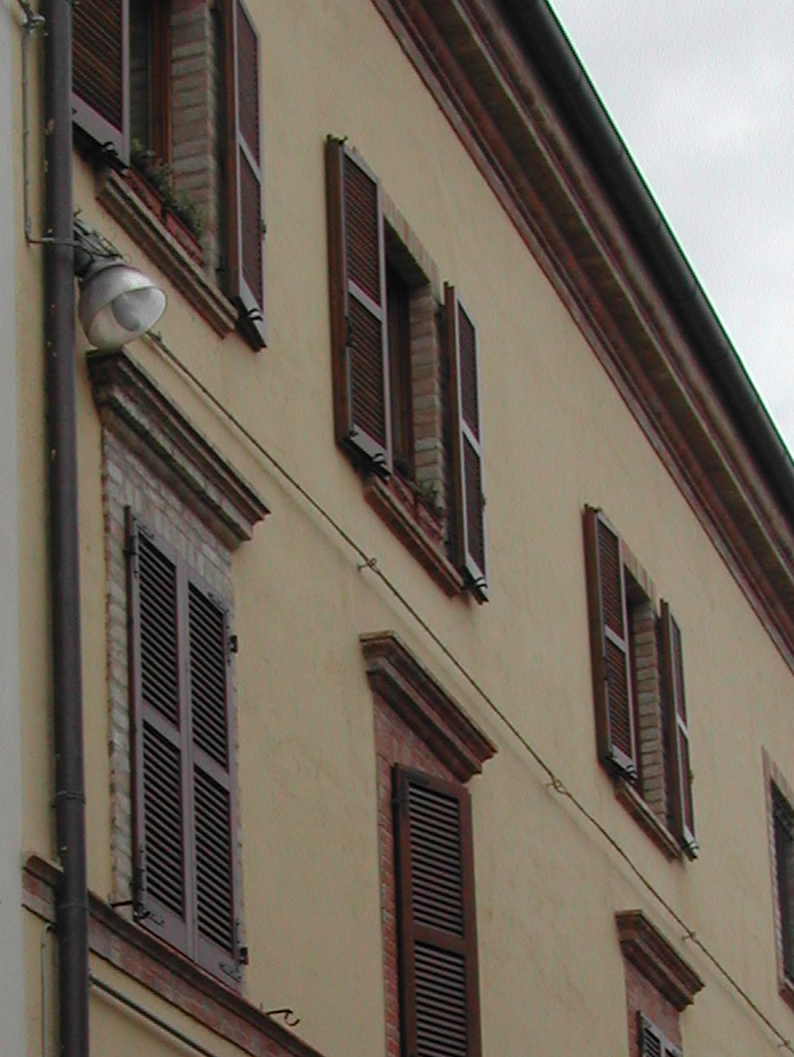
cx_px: 422
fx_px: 2996
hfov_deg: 15.1
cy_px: 1032
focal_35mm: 98
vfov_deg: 19.5
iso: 100
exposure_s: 1/613
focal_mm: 8
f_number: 2.8
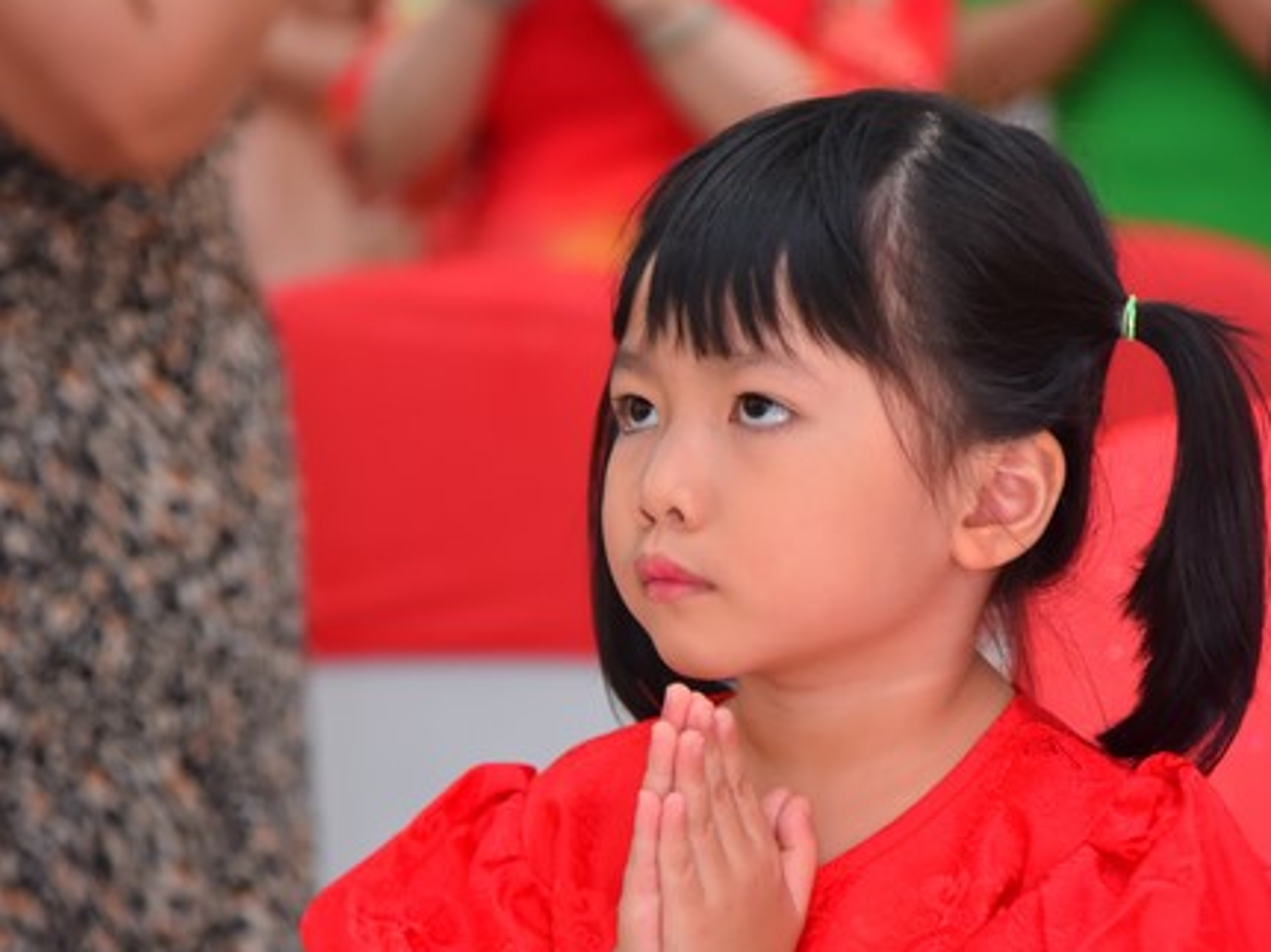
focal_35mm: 174
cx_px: 637
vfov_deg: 8.5
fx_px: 6387
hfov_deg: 11.4
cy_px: 713
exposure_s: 1/160
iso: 1250
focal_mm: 120
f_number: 4.5
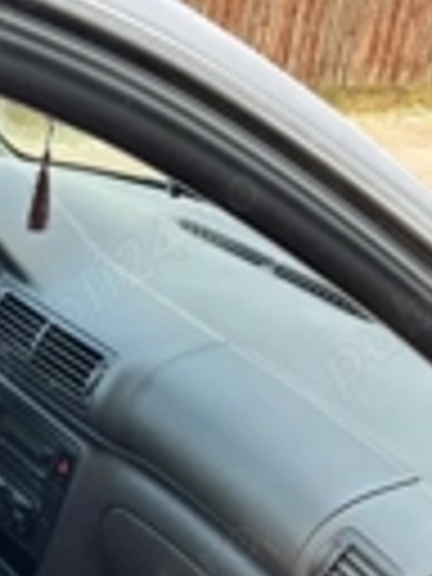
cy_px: 684
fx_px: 1348
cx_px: -144
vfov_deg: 22.3
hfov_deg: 17.0
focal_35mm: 81
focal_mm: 5.96
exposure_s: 1/121
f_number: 1.6
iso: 64
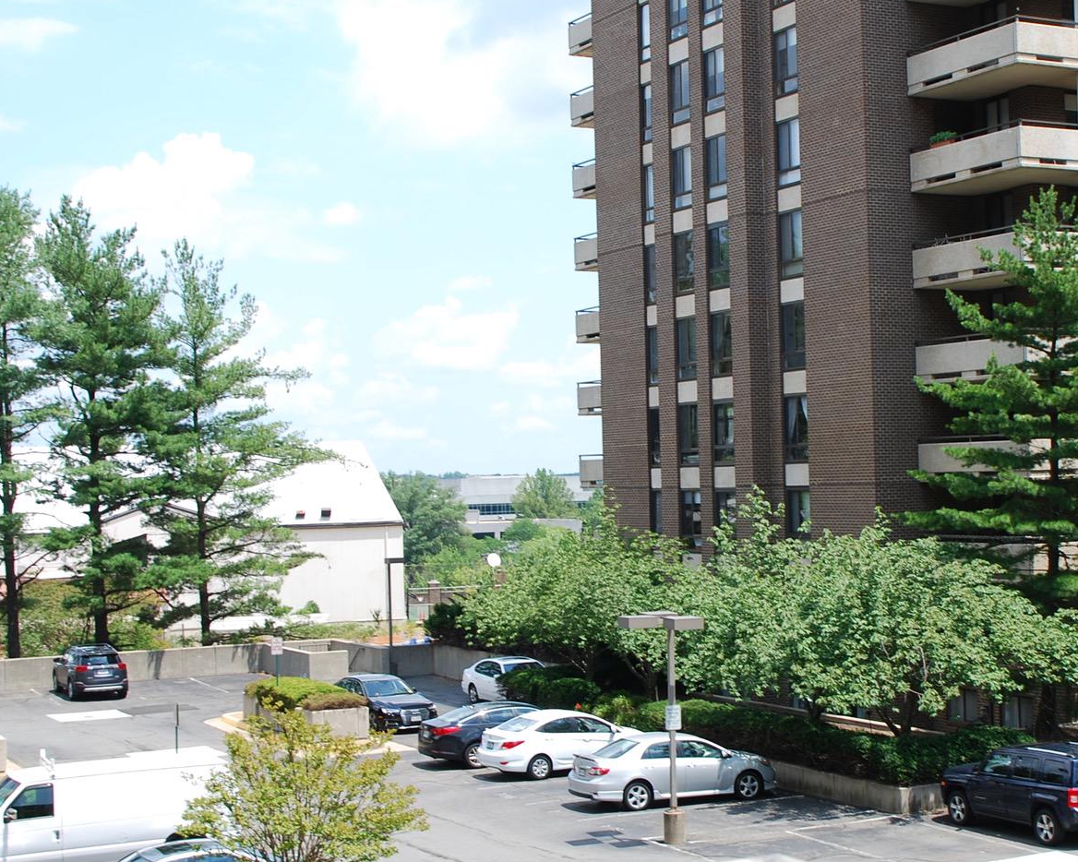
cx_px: 736
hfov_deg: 30.3
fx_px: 1972
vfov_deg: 24.7
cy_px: 435
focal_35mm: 62
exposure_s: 1/200
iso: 100
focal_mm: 25
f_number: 7.1
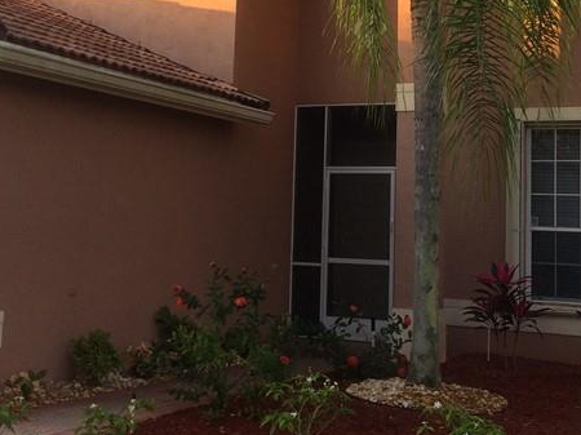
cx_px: 280
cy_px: 119
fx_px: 1107
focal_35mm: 66
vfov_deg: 22.1
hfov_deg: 29.4
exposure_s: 1/240
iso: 32
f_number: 2.2
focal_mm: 4.15
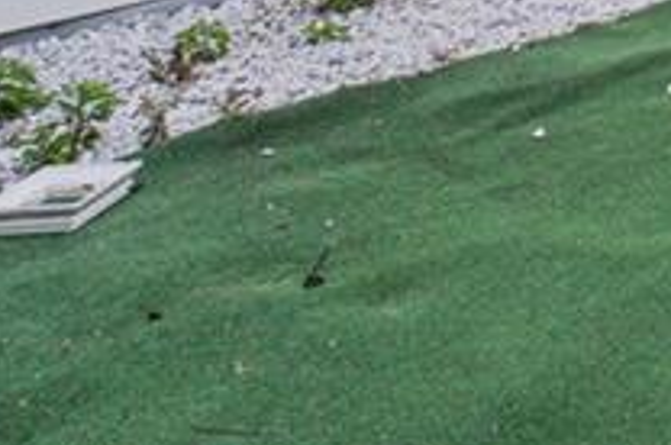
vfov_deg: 14.3
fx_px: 1377
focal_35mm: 74
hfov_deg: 19.8
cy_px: -522
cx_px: 1223
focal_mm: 10
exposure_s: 1/60
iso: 1000
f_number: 10
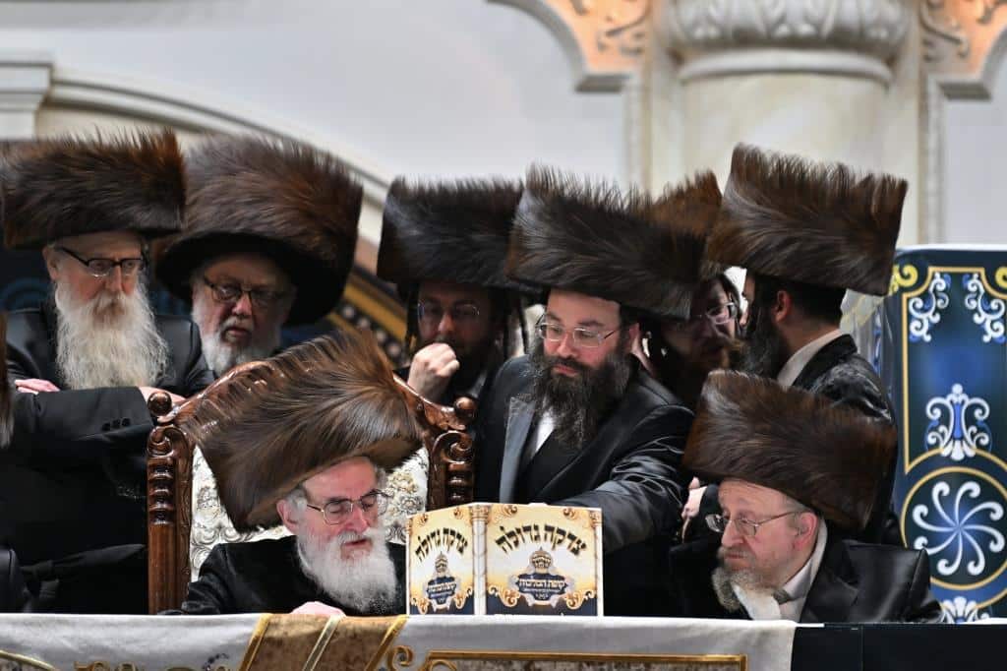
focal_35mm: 285
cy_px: 336
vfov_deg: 4.8
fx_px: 7969
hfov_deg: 7.2
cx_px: 504
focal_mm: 190
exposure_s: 1/320
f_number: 2.8
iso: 250
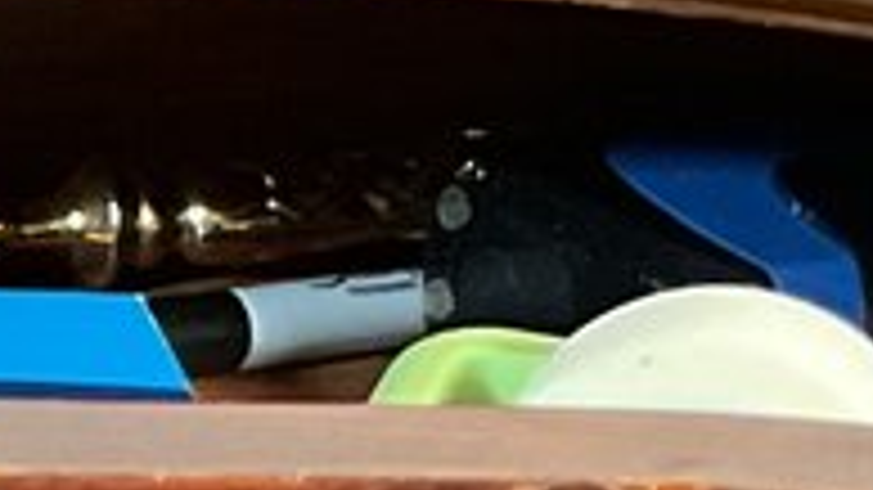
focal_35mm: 247
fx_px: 5716
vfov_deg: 4.7
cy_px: 1337
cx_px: -763
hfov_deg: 8.4
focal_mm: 3
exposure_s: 1/40
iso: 250
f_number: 1.8
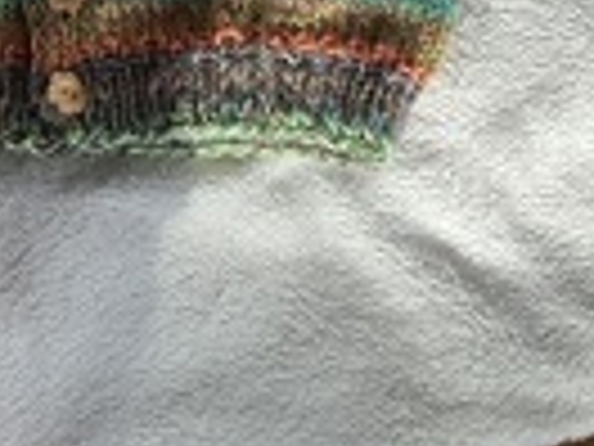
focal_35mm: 74
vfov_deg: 18.6
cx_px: 92
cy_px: -126
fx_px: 1270
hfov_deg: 25.7
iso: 20
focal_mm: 3
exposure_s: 1/152
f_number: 1.8
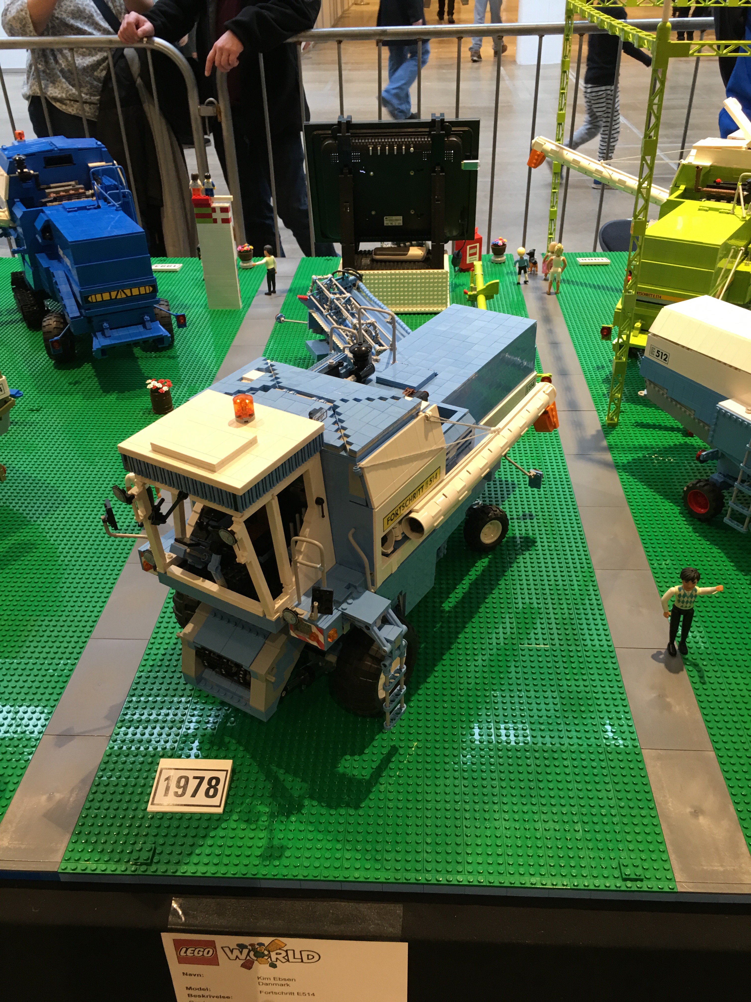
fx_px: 839
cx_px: 376
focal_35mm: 29
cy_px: 501
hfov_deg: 48.2
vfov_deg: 61.7
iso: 50
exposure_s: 1/17
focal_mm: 4.15
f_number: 2.2
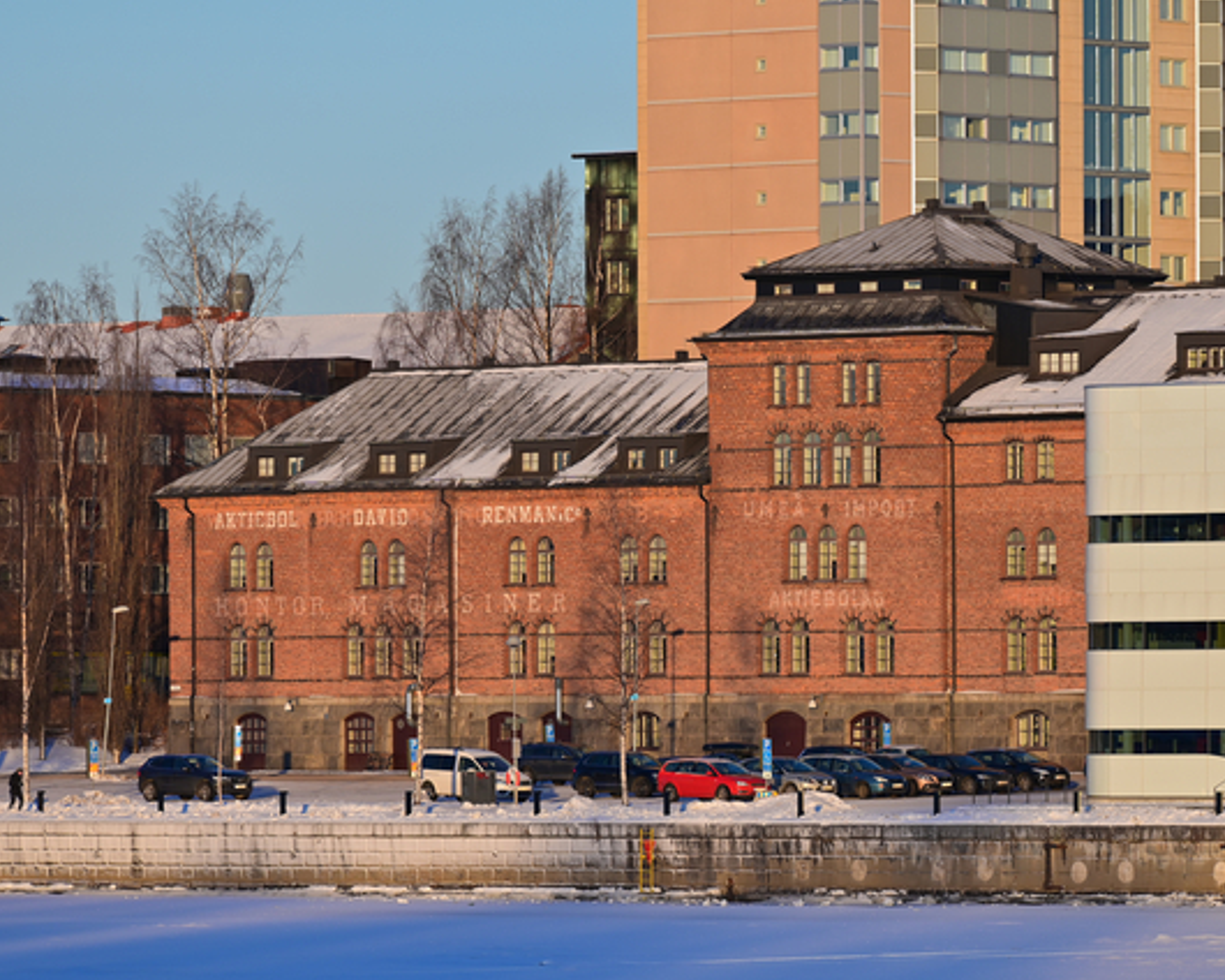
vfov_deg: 4.6
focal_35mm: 340
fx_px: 12327
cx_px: 696
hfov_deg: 5.7
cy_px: 490
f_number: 6.3
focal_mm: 300
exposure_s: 1/320
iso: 100
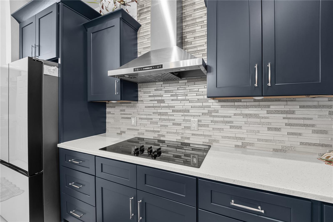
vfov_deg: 81.2
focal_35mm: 14
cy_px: 111
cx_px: 166
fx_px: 129
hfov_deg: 104.3
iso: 100
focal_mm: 14
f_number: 9
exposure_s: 4
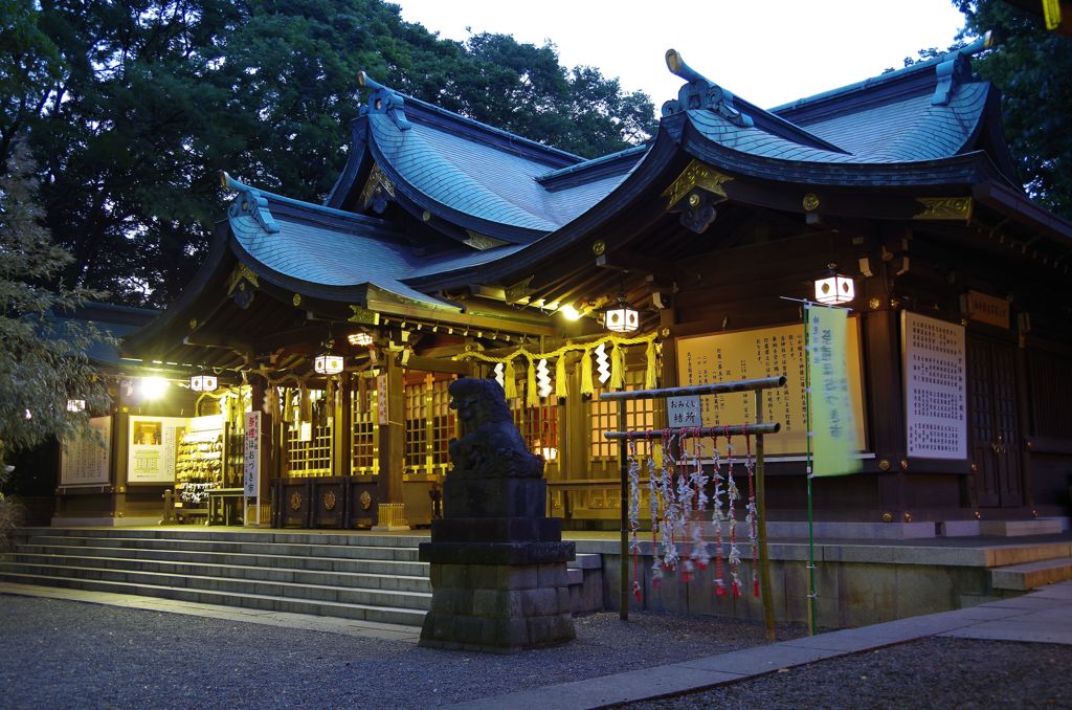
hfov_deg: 53.2
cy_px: 355
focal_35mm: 36
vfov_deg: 36.7
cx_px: 536
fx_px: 1070
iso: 100
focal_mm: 24
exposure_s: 2
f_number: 4.5
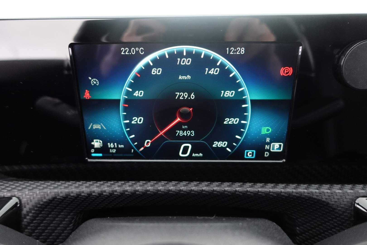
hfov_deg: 73.7
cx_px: 184
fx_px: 245
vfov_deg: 53.1
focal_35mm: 24
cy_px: 122
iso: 800
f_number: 1.8
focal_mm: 9.4
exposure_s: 1/13
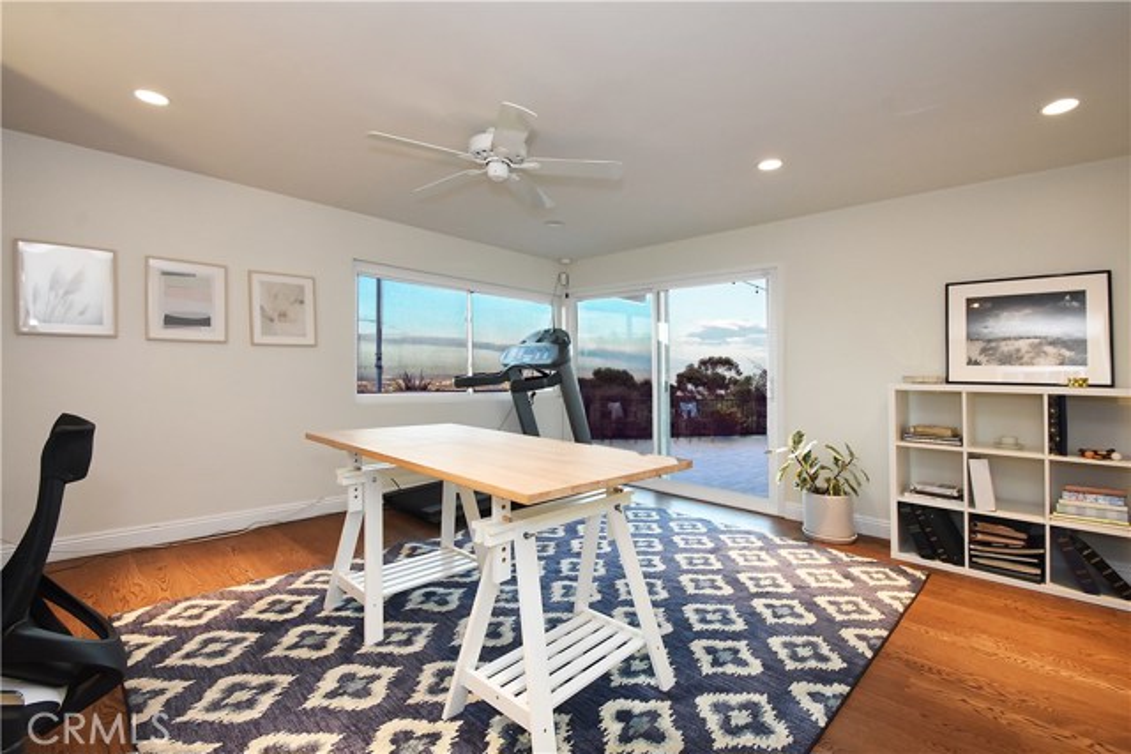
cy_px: 377
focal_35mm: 15
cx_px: 566
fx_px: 471
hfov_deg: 100.4
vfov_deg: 77.4
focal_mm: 10
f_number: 8
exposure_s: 1/25
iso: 800
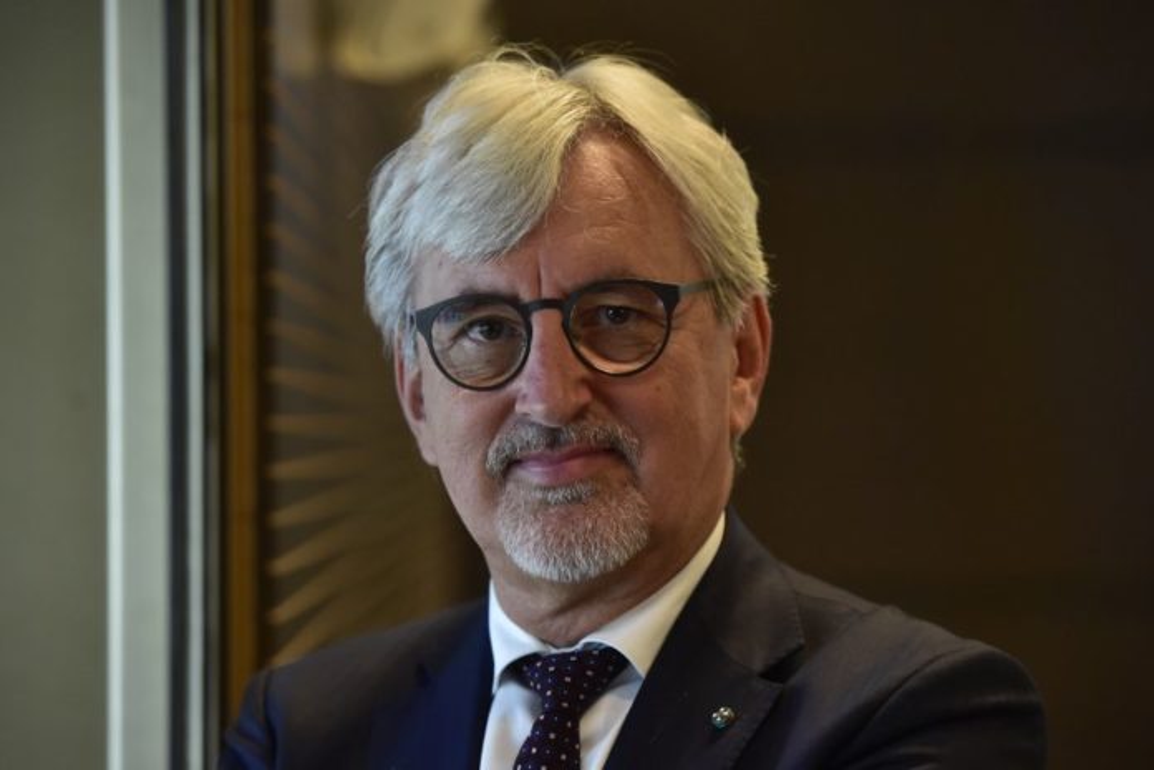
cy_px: 385
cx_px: 577
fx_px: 4808
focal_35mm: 150
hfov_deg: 13.7
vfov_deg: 9.1
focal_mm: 150
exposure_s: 1/160
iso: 4000
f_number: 4.5
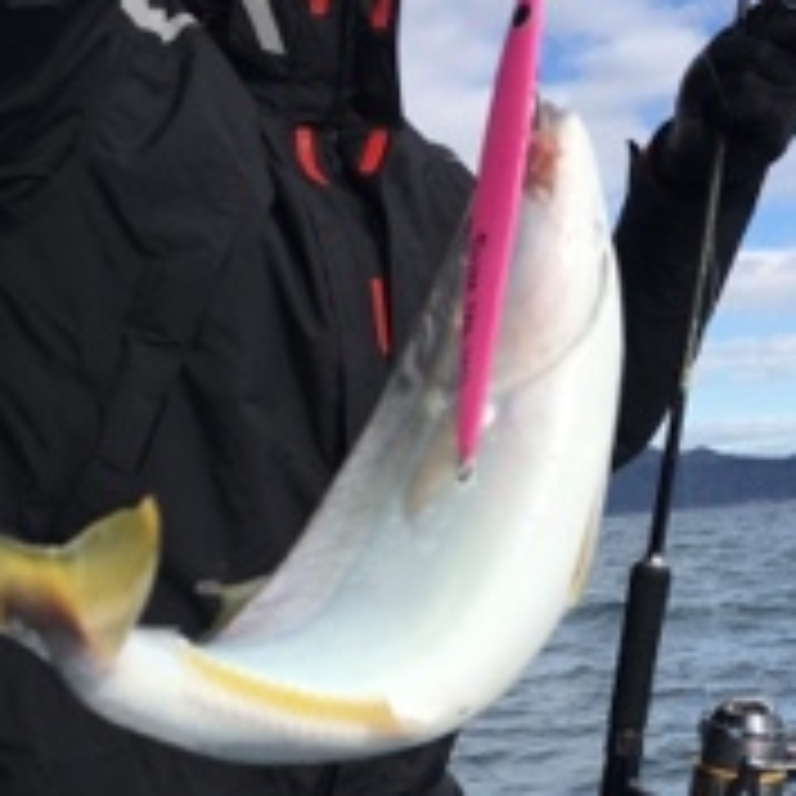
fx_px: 1509
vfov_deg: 29.0
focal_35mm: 58
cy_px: 621
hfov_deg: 29.0
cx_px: 625
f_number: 2.2
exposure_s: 1/999
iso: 25
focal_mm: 4.15
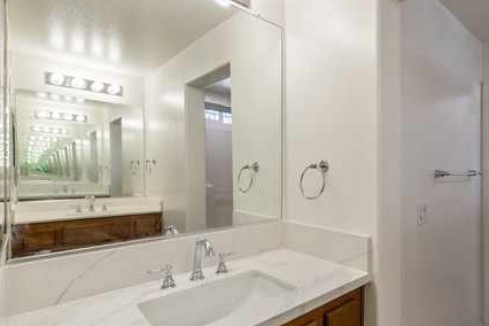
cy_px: 165
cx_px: 324
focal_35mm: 21
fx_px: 285
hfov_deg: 78.7
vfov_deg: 59.5
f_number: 4
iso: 400
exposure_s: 1/250
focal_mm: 14
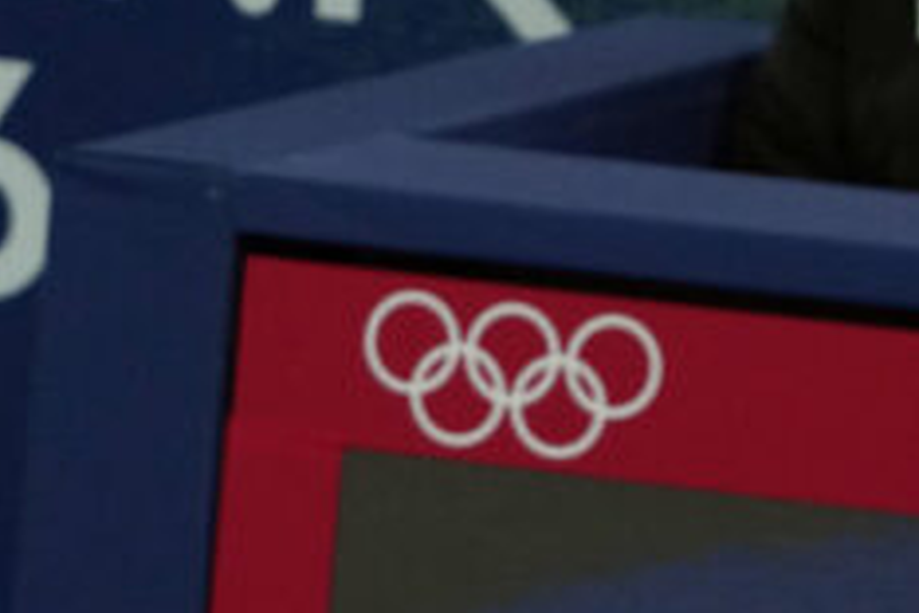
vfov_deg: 0.8
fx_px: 45768
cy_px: 542
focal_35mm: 1793
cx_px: -522
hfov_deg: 1.1
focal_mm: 419
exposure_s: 1/1000
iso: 2500
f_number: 7.1
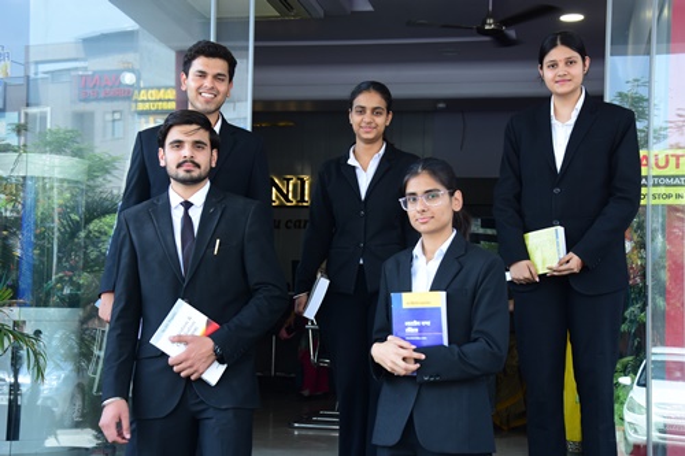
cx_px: 342
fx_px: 1198
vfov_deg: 21.6
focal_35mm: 63
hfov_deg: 31.9
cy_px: 228
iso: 500
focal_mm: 42
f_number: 6.3
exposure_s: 1/160
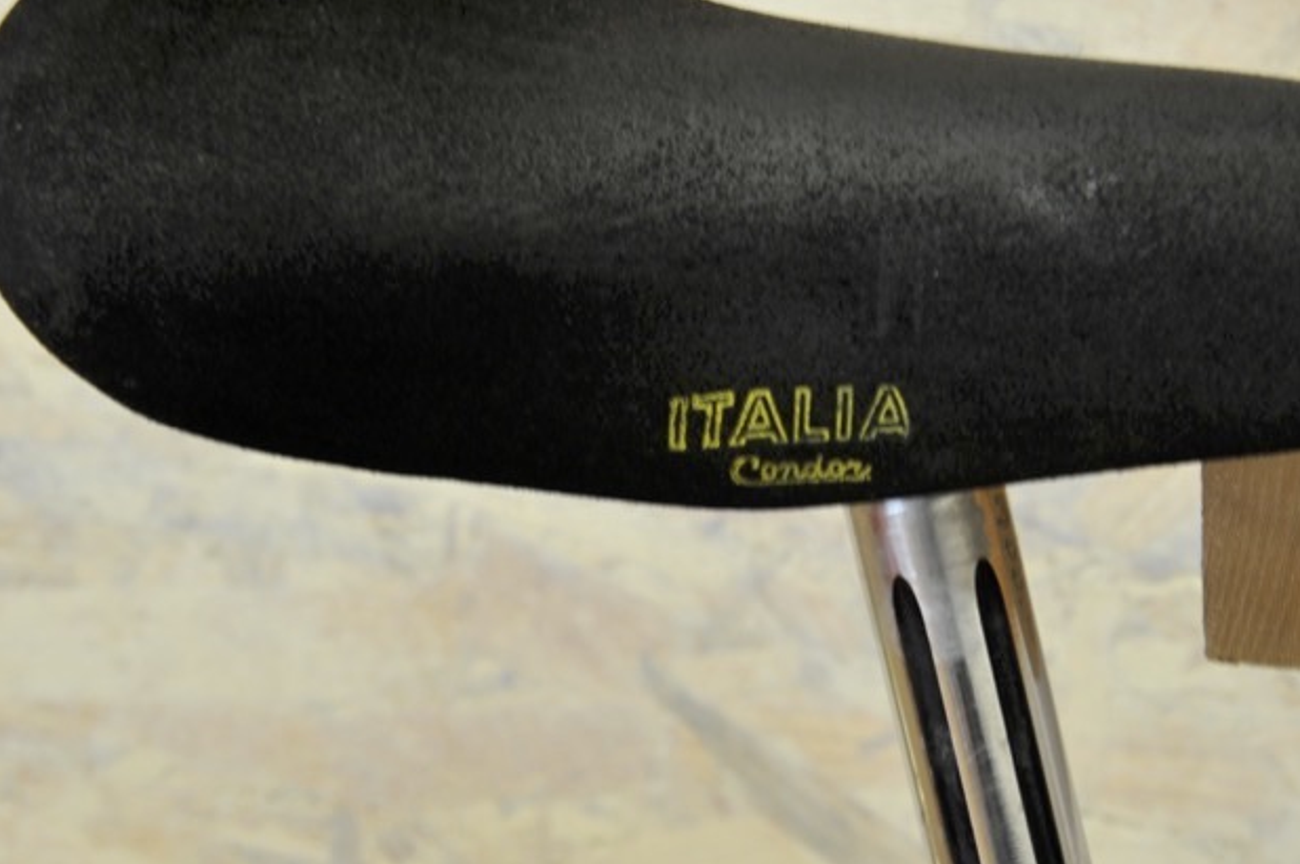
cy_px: 635
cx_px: 787
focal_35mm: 132
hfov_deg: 15.5
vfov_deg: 10.4
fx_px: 4763
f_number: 10
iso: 800
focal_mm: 68
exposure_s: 1/2.5
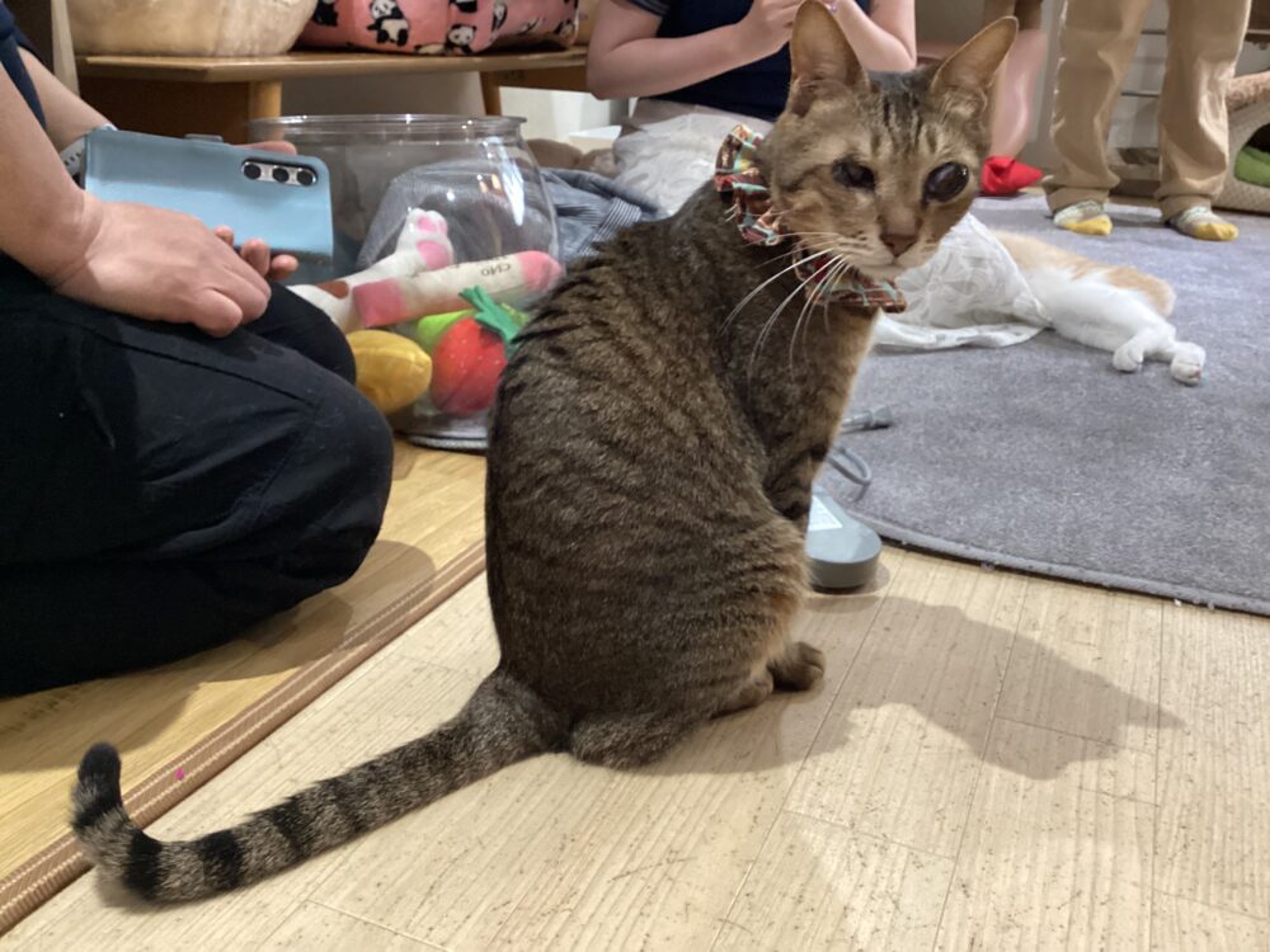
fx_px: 1137
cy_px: 476
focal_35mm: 31
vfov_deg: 45.4
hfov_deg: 58.4
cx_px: 635
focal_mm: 3.3
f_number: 2.4
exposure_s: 1/33
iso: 320
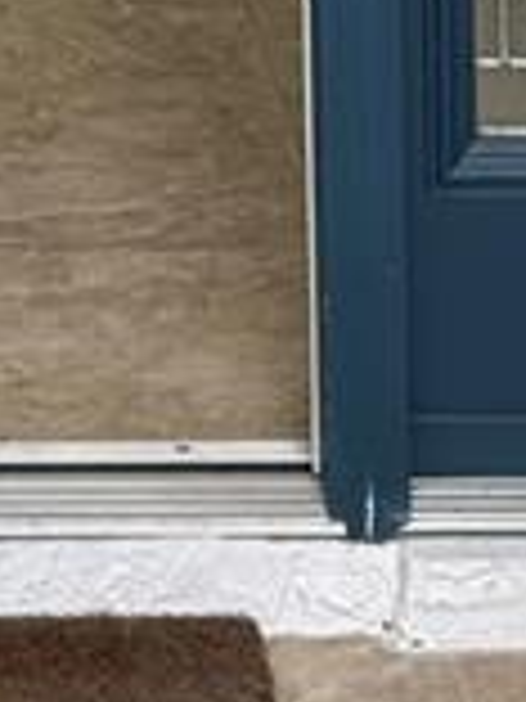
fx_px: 3748
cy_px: -932
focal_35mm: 185
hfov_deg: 7.9
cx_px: -292
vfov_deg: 9.6
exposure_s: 1/348
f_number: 1.78
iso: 80
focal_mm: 6.76
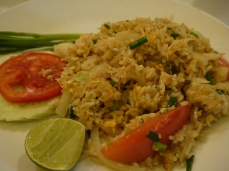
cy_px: 86
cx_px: 107
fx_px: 212
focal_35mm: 32
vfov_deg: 44.2
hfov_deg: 56.8
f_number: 3.5
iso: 1000
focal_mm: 14
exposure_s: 1/60
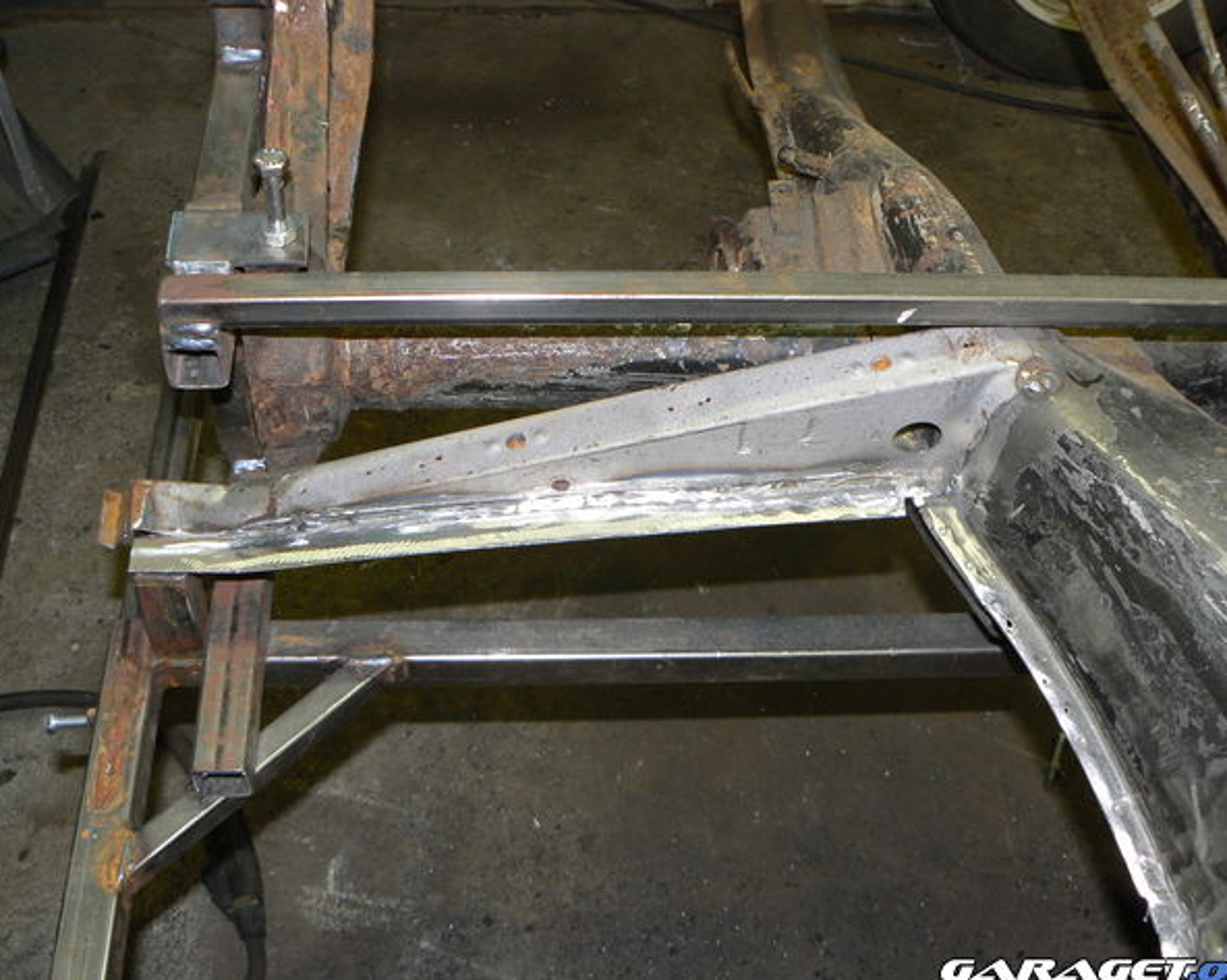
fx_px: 1379
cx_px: 632
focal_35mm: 38
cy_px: 493
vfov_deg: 39.1
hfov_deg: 48.0
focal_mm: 6
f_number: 2.8
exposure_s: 1/30
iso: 100
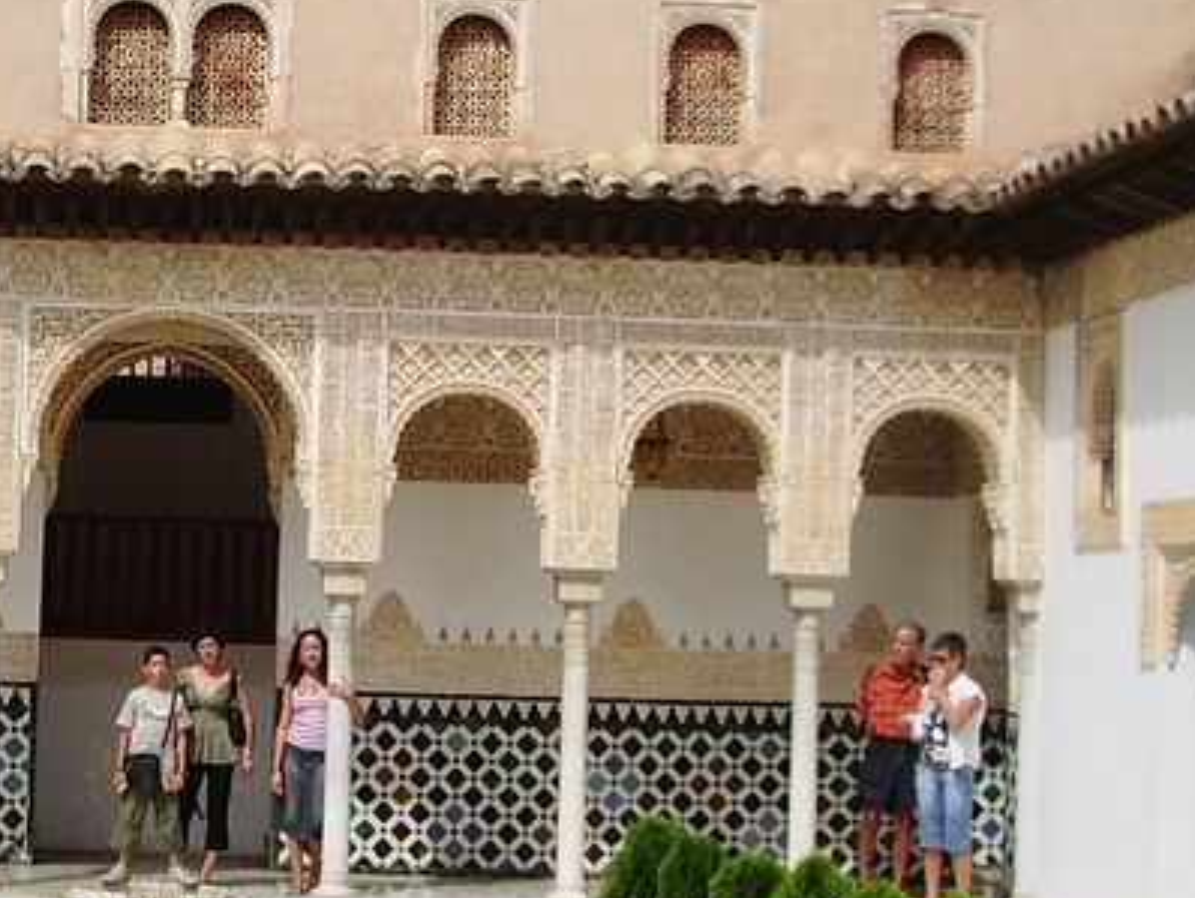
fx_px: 3109
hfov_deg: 21.4
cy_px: 315
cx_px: 204
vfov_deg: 16.4
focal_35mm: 90
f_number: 4.3
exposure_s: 1/400
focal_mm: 5.8
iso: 50
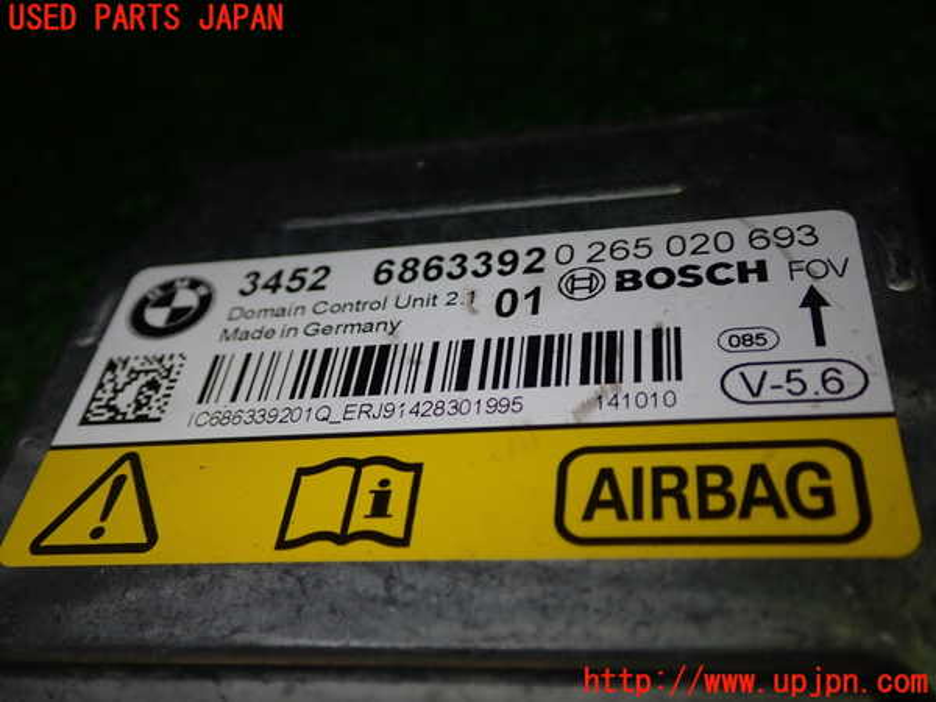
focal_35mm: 38
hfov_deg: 49.0
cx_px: 468
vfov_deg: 37.7
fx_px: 1028
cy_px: 351
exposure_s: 1/40
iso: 200
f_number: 8
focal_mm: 6.83
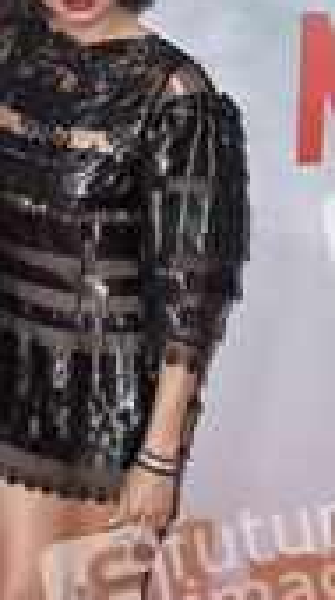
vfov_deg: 23.8
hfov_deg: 13.1
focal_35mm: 89
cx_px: -97
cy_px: 402
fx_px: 1412
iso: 500
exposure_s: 1/250
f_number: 5.6
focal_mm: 36
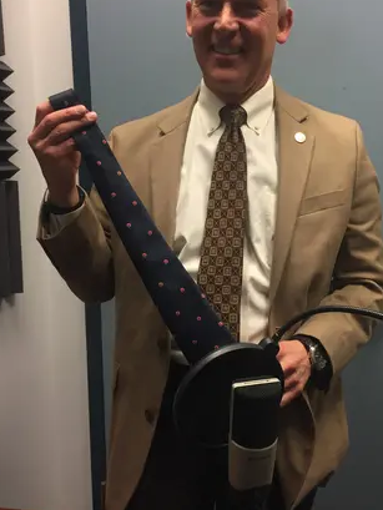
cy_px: 239
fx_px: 575
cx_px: 234
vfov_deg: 47.8
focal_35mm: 39
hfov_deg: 36.7
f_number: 2.2
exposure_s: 1/30
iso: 64
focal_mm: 4.15
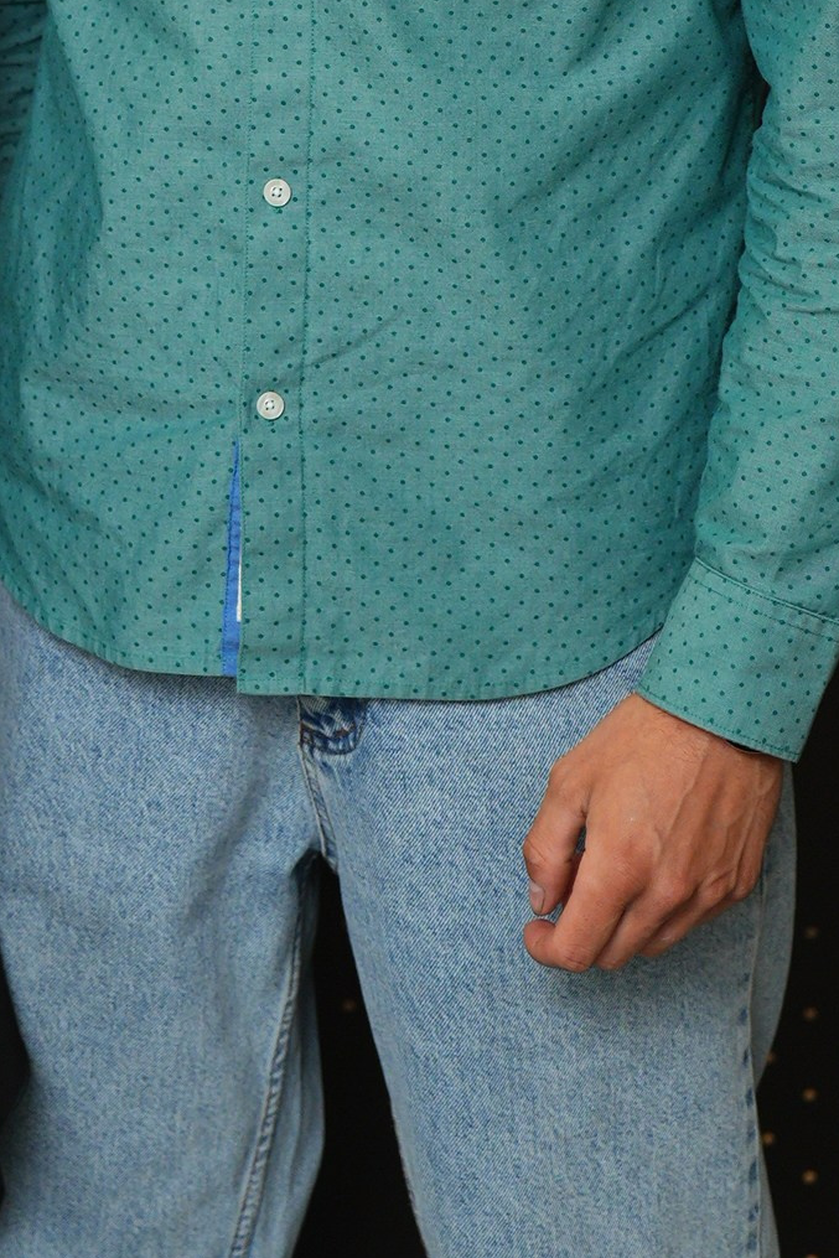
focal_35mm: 145
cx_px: -21
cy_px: -461
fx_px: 5067
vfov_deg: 13.5
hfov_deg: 9.4
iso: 800
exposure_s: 1/160
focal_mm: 42
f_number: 2.8
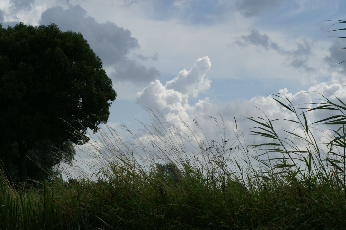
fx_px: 1080
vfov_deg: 12.2
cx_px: 173
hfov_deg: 18.2
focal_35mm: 112
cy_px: 115
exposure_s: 1/800
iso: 200
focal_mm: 75
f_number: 10
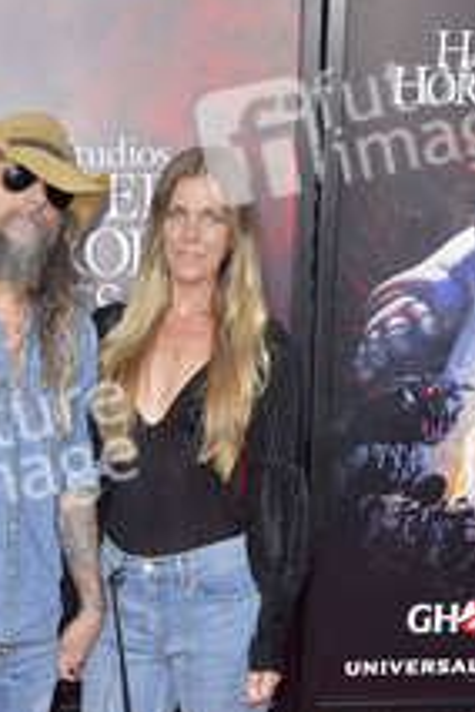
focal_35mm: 64
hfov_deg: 20.9
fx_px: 1267
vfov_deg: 30.2
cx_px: 65
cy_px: 628
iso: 320
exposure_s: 1/250
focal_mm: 34
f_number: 7.1
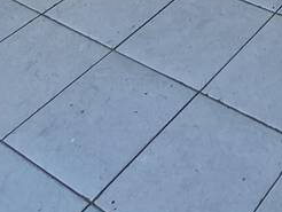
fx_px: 620
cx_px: 358
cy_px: -400
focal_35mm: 76
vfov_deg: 11.8
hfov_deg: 23.0
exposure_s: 1/60
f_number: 2.2
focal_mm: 1.74
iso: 125
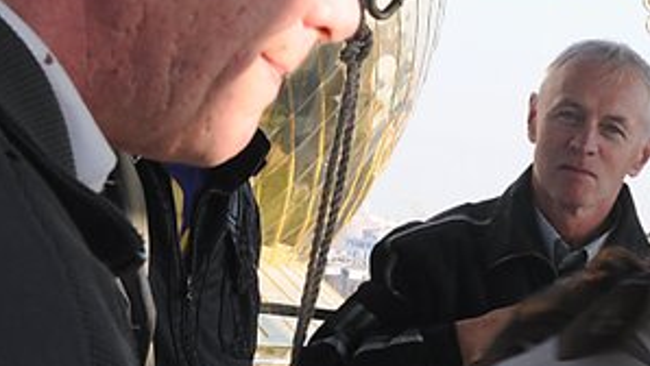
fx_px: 2542
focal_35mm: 147
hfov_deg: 14.5
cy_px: 175
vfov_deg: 8.2
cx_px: 513
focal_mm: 35
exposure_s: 1/60
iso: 500
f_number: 14
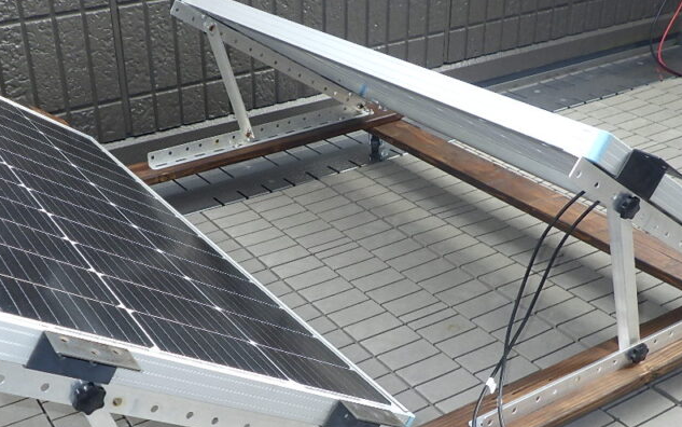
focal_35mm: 48
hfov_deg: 41.7
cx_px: 288
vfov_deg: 26.7
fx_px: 892
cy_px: 291
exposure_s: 1/160
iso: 125
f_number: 3.5
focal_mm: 5
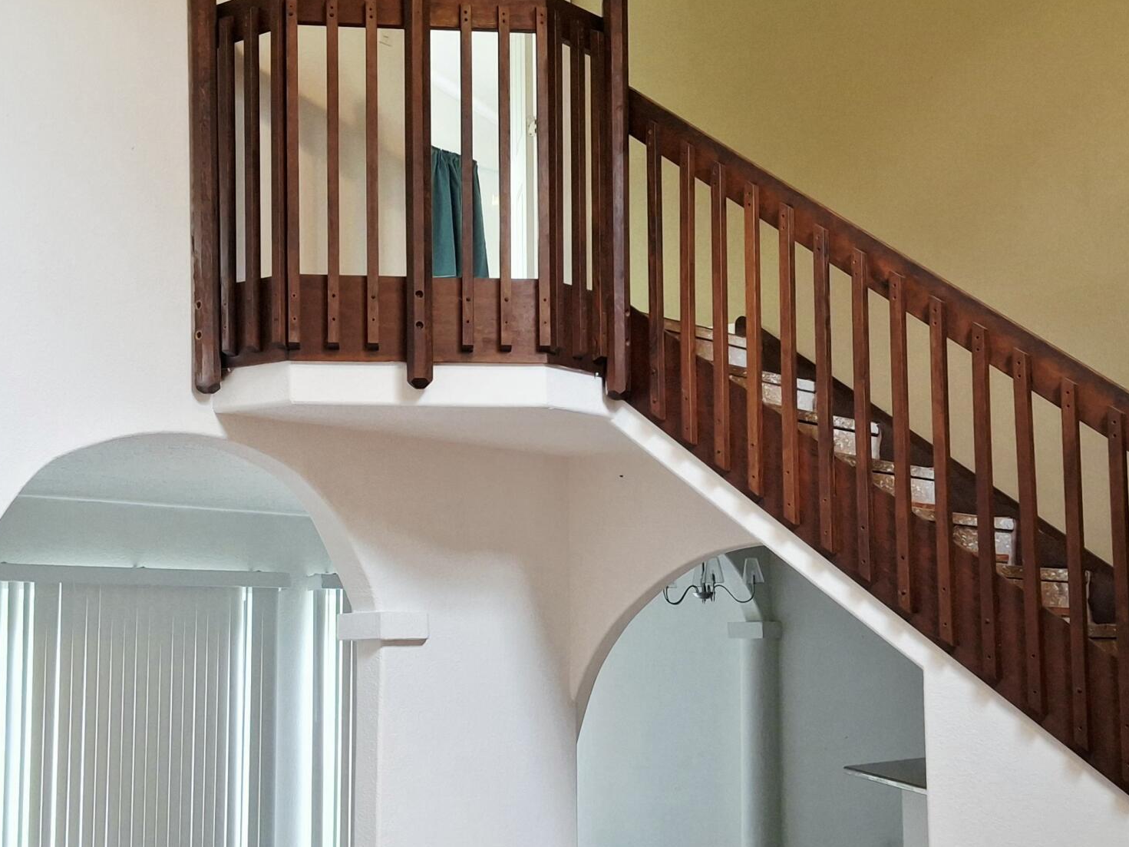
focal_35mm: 51
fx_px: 1663
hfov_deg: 37.5
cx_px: 539
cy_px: 454
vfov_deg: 28.5
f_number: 1.8
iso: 160
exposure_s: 1/100
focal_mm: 4.69
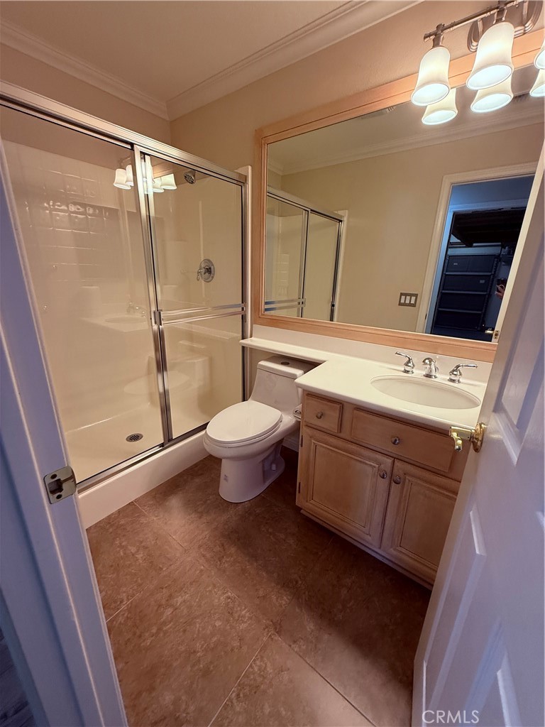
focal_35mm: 14
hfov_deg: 85.7
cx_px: 272
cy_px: 364
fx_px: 294
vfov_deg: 102.1
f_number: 2.2
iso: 200
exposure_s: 1/120
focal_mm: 2.22
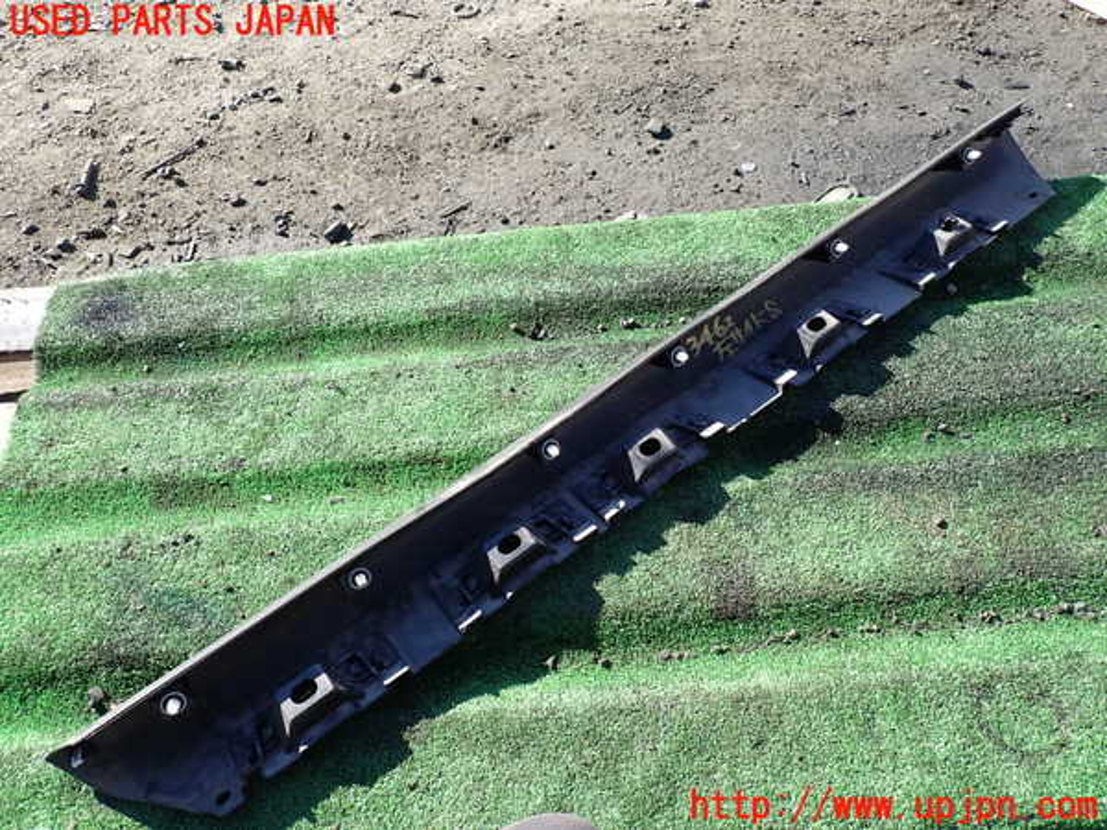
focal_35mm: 25
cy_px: 415
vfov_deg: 54.9
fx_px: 799
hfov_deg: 69.4
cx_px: 554
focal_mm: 4.5
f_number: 2.8
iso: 100
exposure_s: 1/400
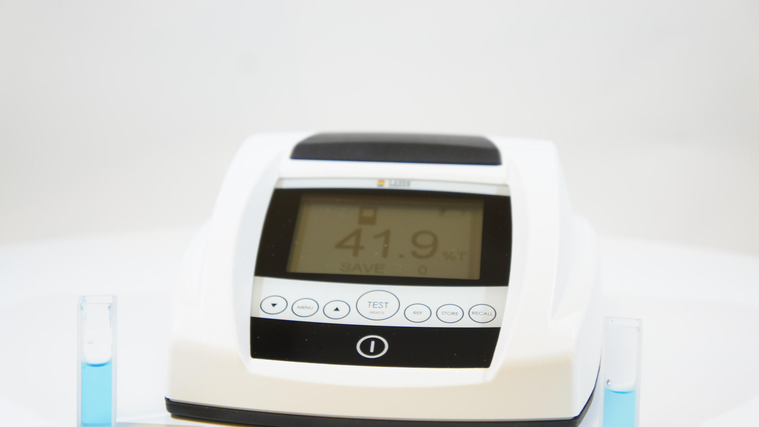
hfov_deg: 31.9
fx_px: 1328
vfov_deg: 18.3
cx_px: 379
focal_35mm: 66
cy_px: 236
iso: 200
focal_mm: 42
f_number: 5
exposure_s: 1/25
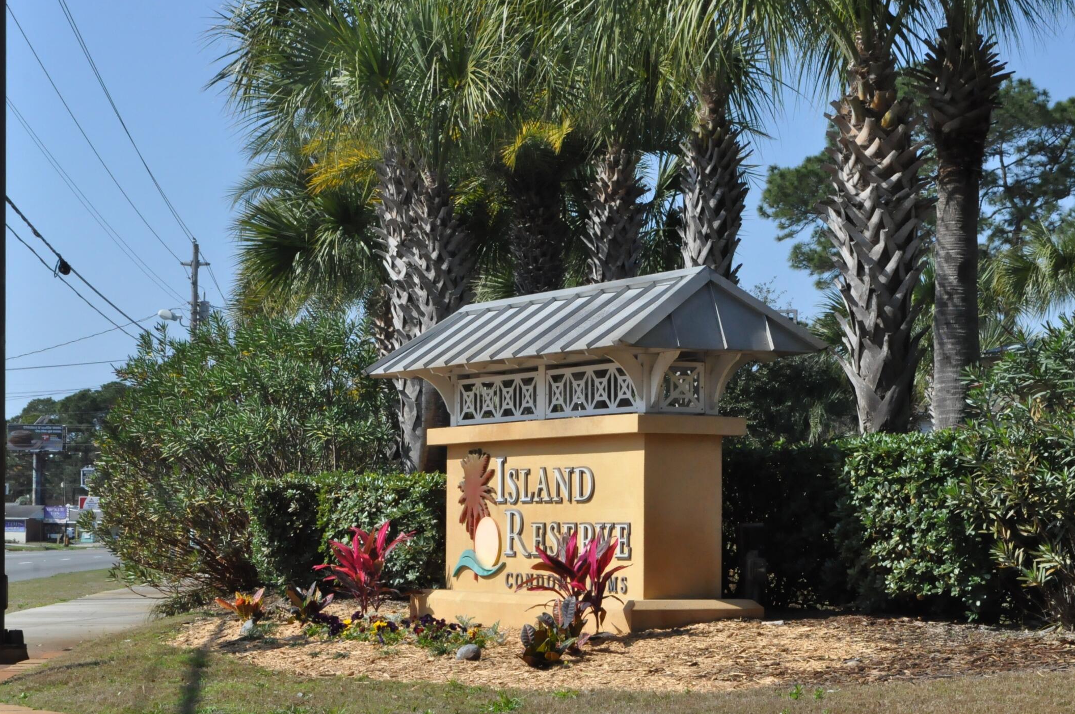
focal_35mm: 91
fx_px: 2700
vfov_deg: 15.1
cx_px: 506
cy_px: 389
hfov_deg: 22.5
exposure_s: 1/1000
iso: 2000
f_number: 16
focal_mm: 55
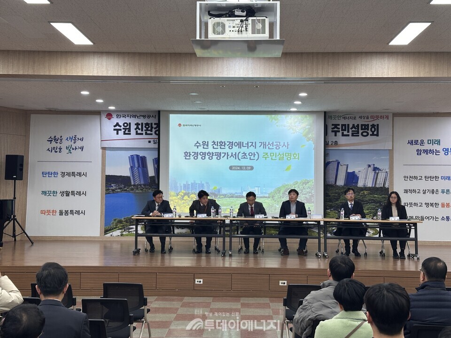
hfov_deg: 39.7
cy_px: 169
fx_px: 625
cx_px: 226
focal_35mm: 48
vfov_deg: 30.3
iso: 64
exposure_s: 1/60
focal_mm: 6.86
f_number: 1.78
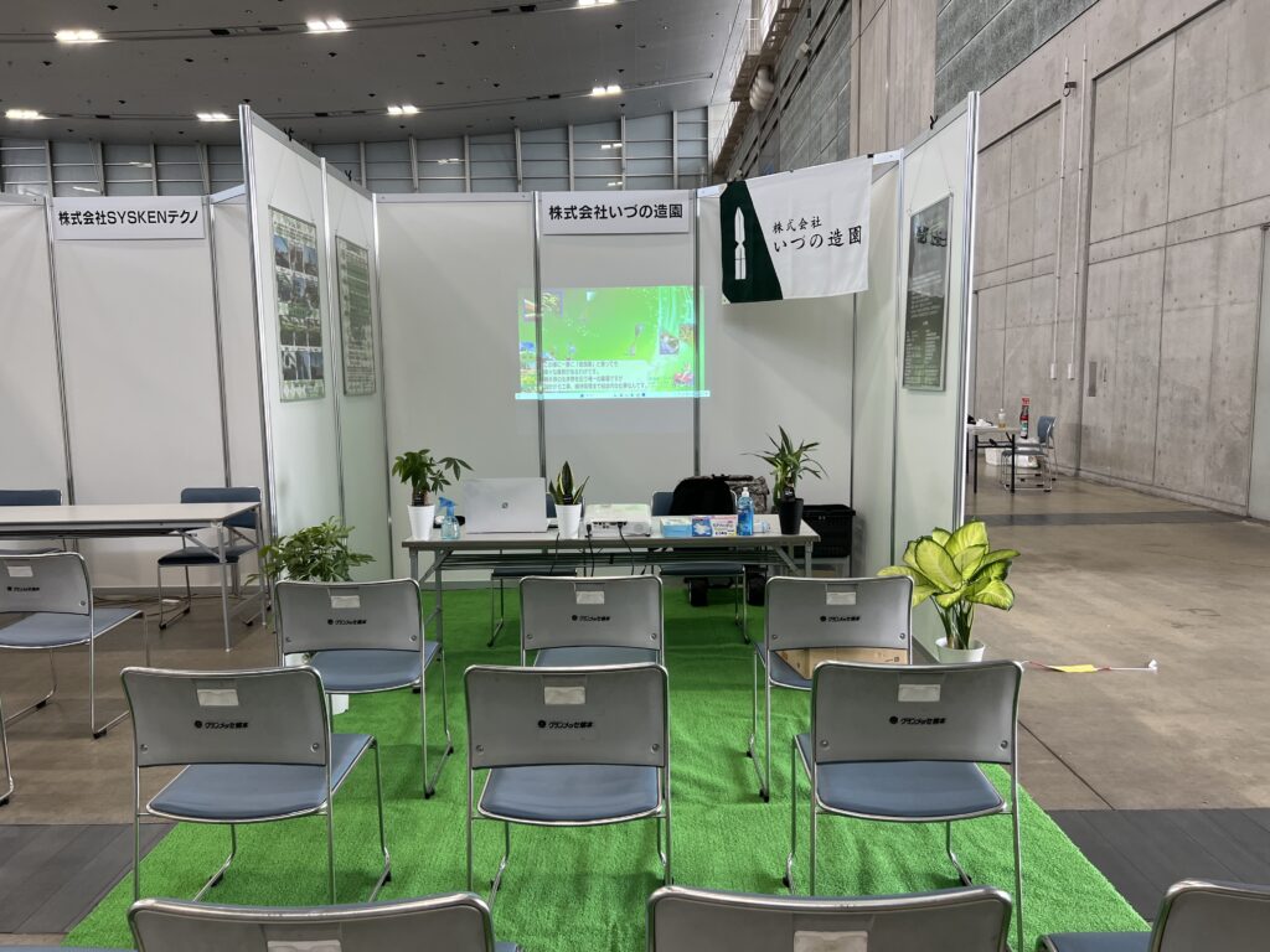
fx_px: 954
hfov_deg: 67.3
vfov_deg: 53.1
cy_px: 476
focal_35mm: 26
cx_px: 635
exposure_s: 1/121
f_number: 1.5
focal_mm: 5.7
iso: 64
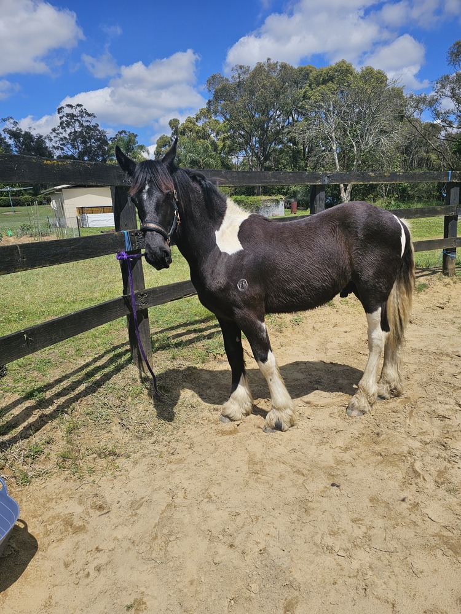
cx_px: 230
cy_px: 307
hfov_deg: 58.9
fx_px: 408
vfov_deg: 73.9
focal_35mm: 23
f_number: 1.7
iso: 10
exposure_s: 1/1538
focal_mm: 6.3
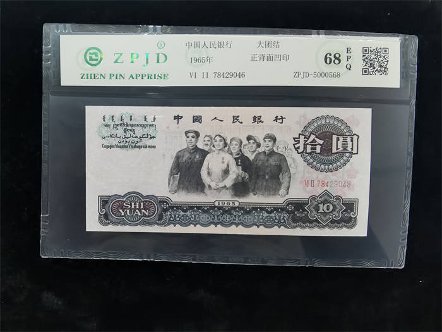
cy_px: 166
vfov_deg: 51.4
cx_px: 221
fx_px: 345
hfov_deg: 65.3
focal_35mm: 27
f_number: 2.2
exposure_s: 1/20
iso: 500
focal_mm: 2.26
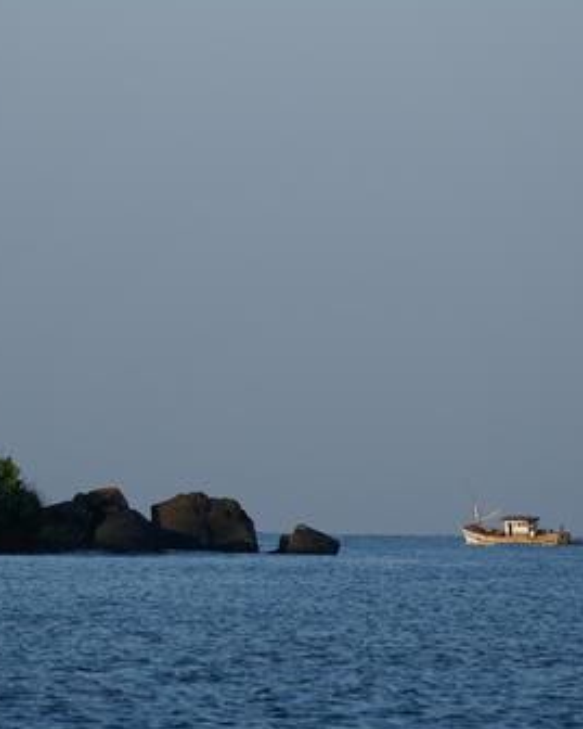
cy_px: 297
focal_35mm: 362
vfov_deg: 5.3
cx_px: 245
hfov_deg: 4.3
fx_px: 7802
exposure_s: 1/640
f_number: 5.6
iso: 100
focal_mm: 135
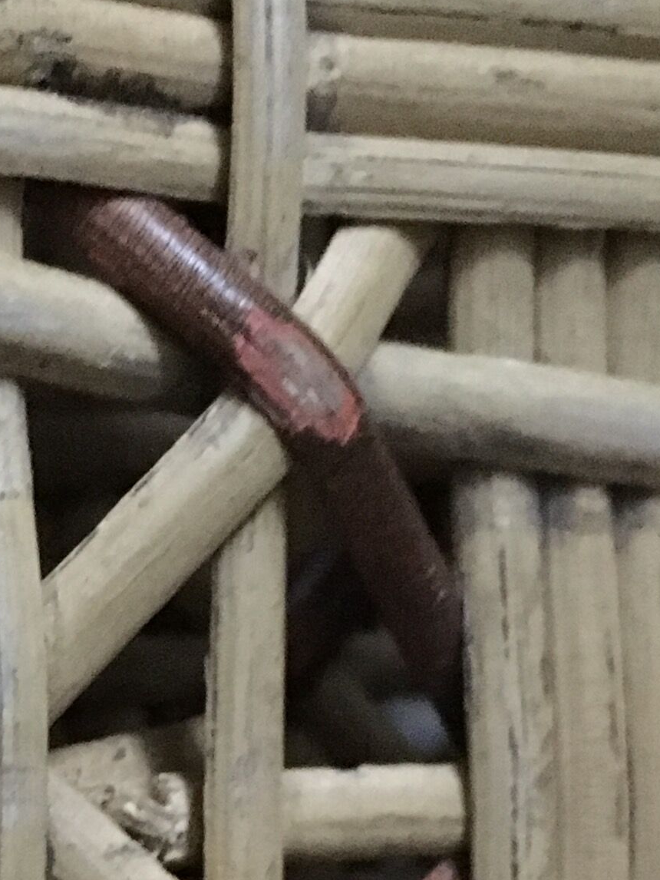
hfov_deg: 14.0
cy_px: 905
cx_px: -160
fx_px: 2592
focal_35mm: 102
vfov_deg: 18.7
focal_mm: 4.15
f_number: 2.2
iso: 640
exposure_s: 1/17
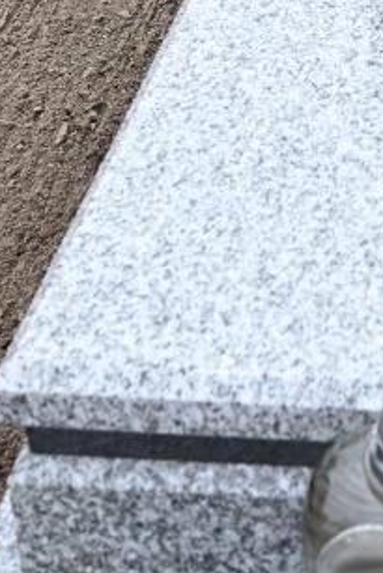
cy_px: -226
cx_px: 553
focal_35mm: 100
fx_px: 1594
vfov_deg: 18.6
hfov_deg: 13.0
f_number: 4
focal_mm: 30
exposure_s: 1/250
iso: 200
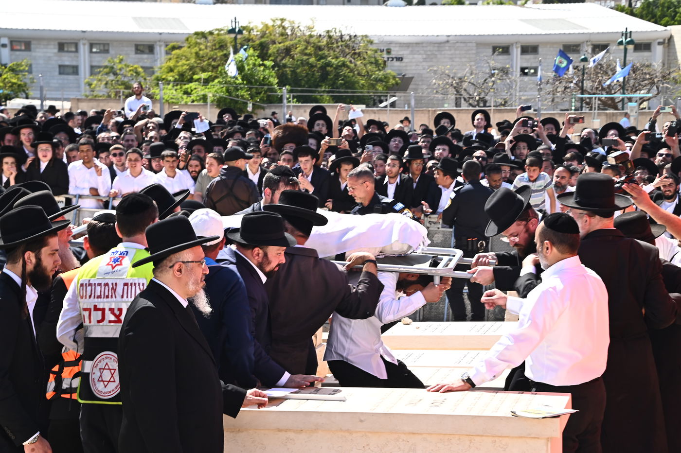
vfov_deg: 13.0
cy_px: 226
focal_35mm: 105
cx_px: 340
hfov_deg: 19.5
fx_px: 1985
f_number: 14
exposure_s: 1/125
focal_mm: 105
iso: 320
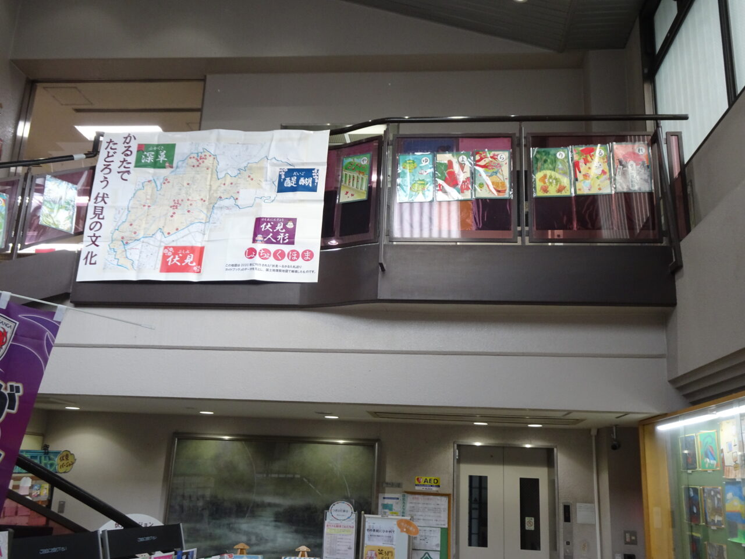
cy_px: 280
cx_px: 372
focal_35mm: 32
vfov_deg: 44.2
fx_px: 689
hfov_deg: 56.8
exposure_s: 1/40
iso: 200
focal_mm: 5.43
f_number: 4
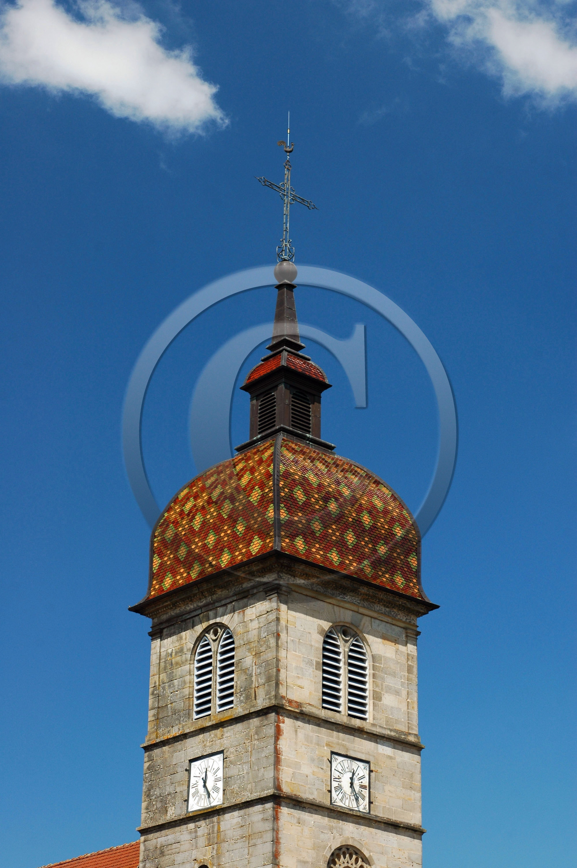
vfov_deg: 27.0
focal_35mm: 75
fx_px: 1806
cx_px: 288
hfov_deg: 18.2
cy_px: 434
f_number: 8
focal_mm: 50
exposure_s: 1/160
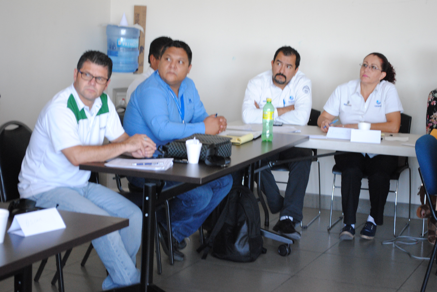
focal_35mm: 82
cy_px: 146
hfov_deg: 24.6
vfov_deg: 16.6
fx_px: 1003
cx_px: 218
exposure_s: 1/8
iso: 800
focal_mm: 55
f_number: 5.6
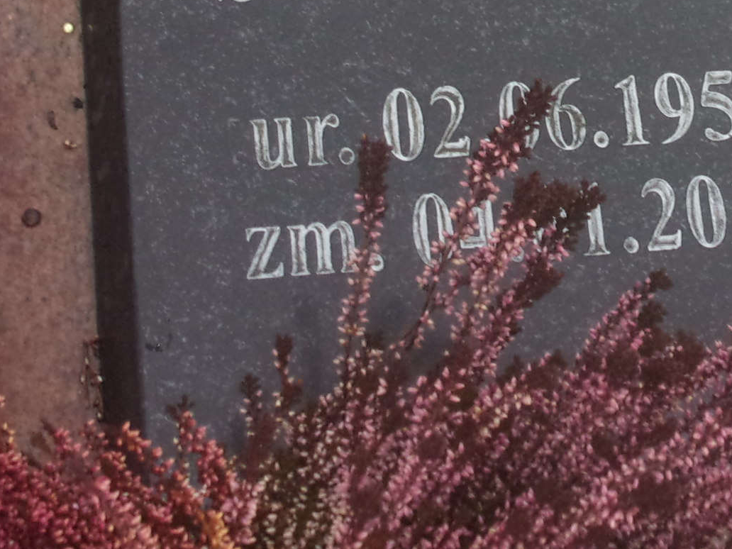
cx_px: 633
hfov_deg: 18.0
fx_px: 2284
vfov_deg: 13.5
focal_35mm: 108
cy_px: 15
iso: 200
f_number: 4.7
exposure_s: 1/38
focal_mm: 7.8
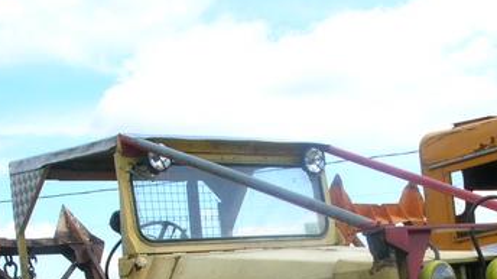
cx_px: 302
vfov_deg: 16.3
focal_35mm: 71
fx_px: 935
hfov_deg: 29.7
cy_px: 331
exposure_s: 1/133
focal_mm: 5.8
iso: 50
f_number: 5.6
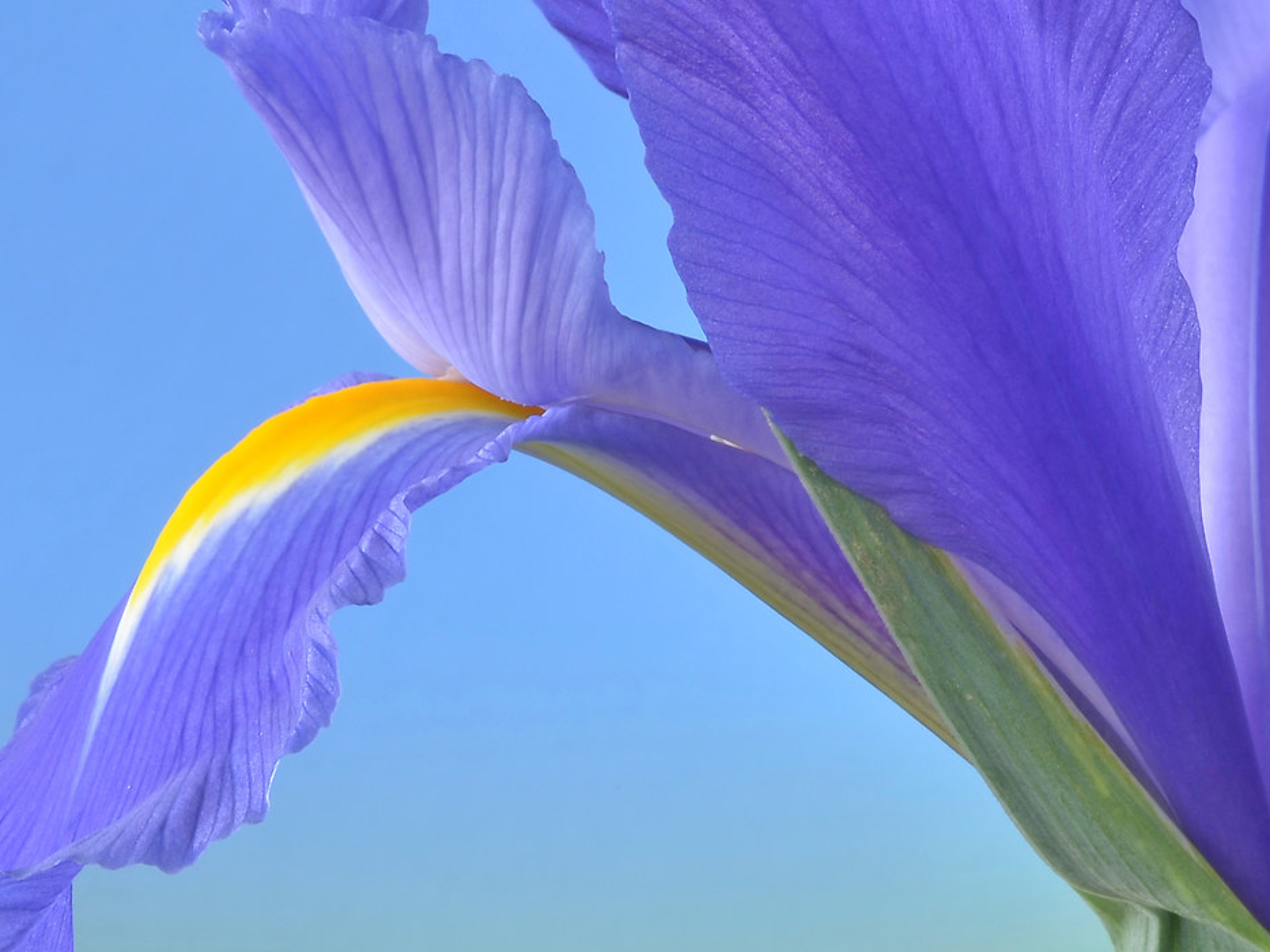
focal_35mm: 222
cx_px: 1212
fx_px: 8143
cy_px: 232
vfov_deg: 6.7
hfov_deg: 8.9
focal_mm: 60
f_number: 20
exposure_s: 1
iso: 100
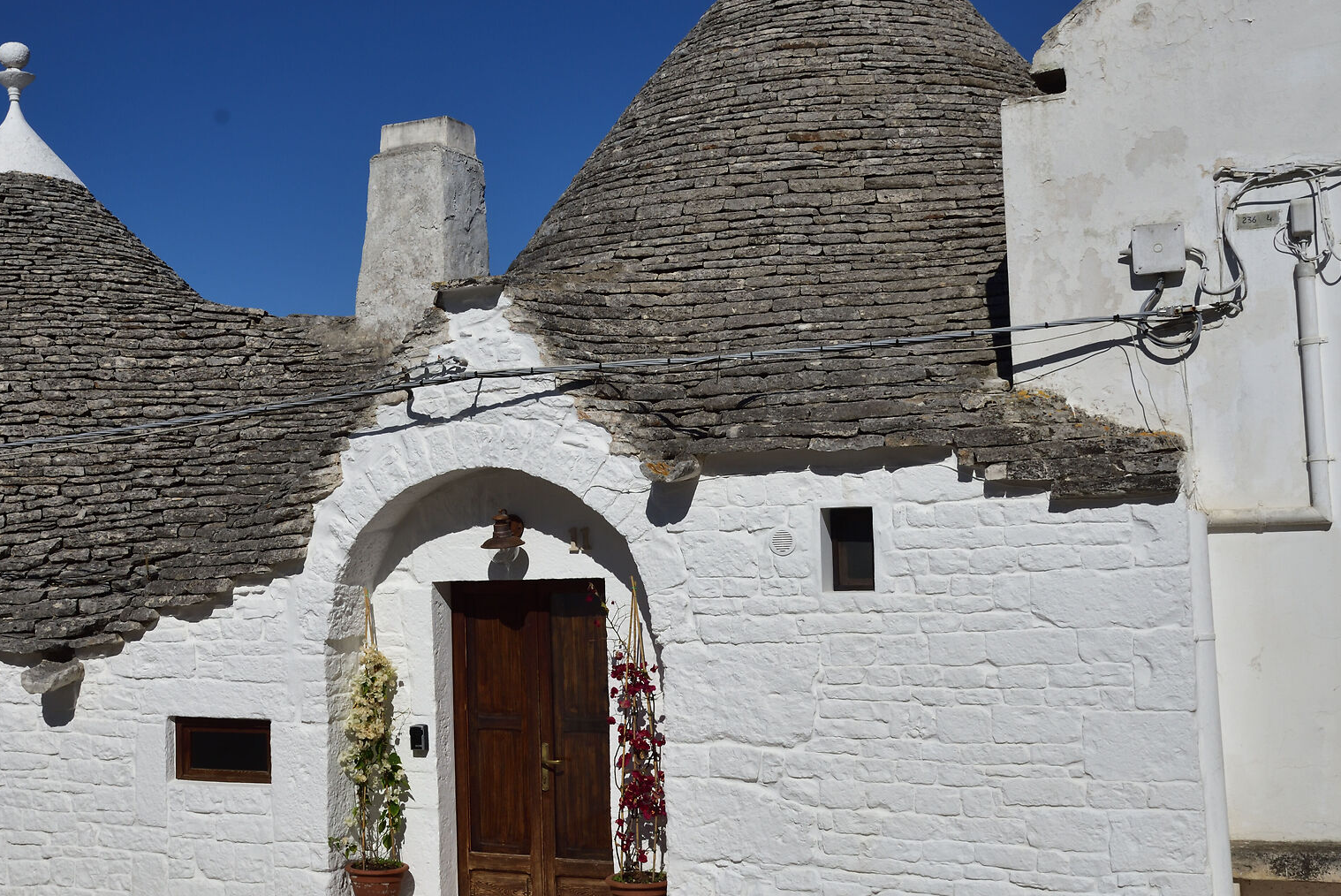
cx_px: 507
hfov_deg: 40.1
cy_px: 452
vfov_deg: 27.6
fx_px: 1826
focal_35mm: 49
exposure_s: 1/1000
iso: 200
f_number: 10
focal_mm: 31
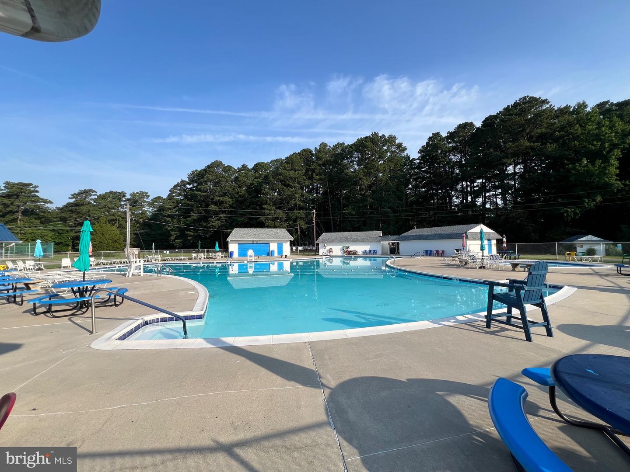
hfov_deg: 106.2
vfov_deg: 89.9
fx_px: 237
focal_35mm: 13
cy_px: 236
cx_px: 315
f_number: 1.8
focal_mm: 1.57
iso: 32
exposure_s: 1/1179
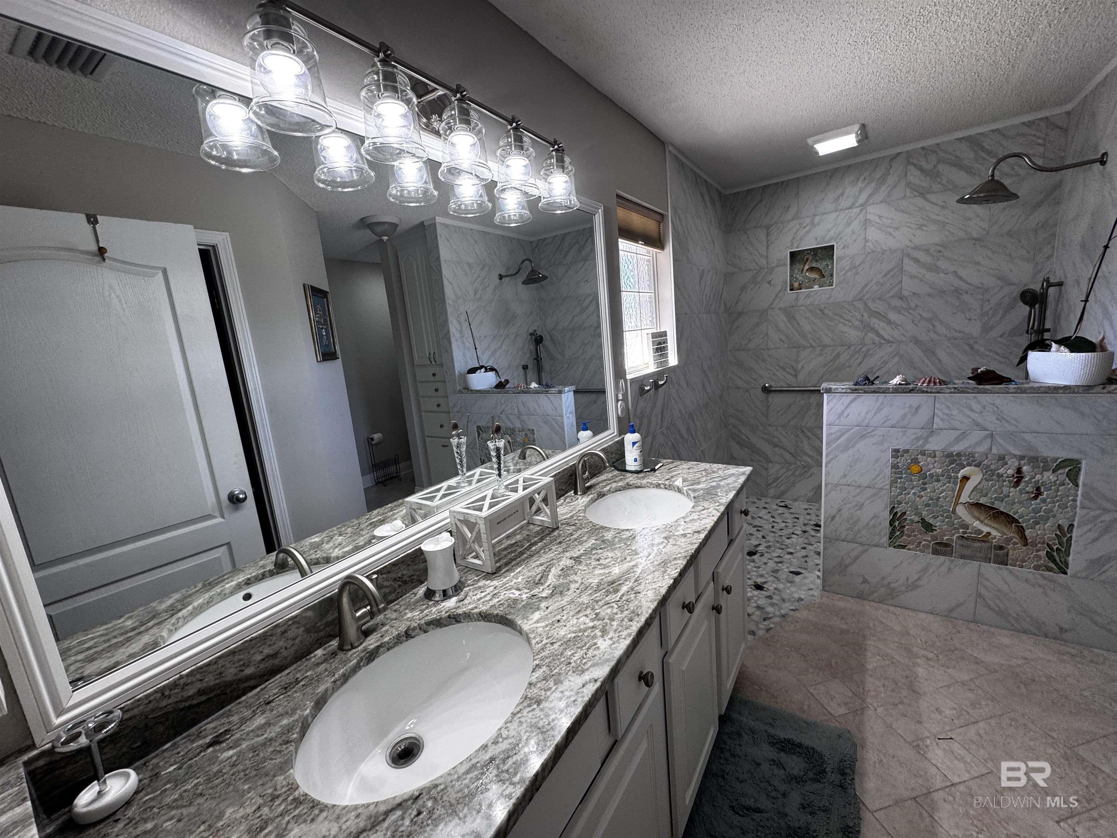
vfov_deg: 85.7
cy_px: 419
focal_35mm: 14
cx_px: 558
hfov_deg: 102.1
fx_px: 452
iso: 100
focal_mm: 2.22
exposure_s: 1/120
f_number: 2.2
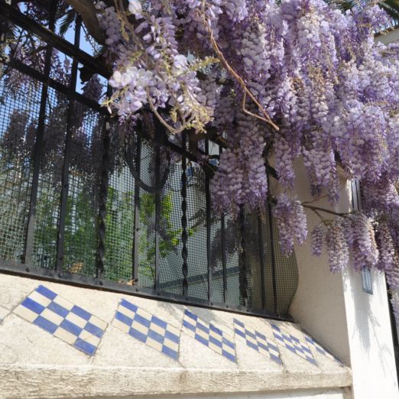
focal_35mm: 39
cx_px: 294
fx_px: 509
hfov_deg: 41.7
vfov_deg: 42.8
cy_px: 198
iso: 500
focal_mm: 20
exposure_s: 1/500
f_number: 11
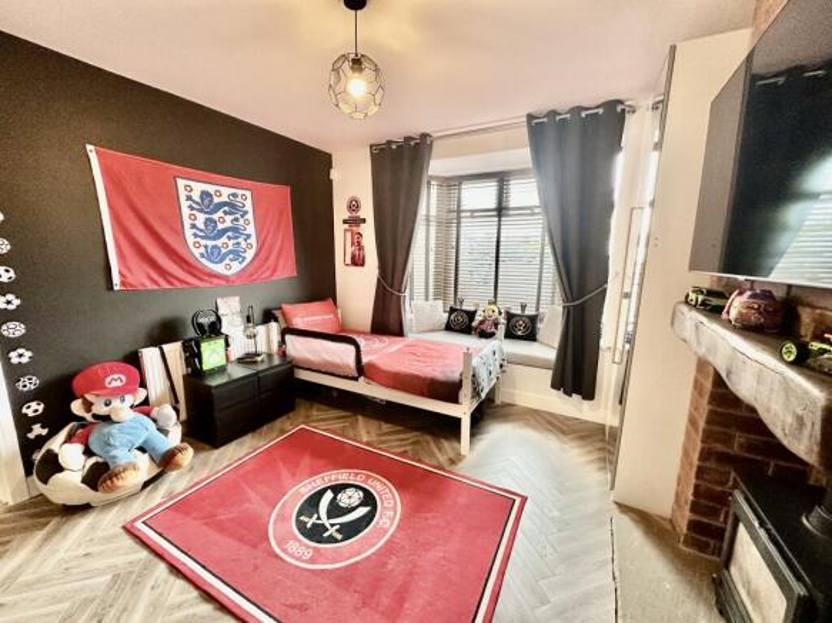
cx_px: 416
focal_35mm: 14
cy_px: 312
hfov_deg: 102.1
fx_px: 336
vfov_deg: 85.7
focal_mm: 2.22
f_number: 2.2
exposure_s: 1/50
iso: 250
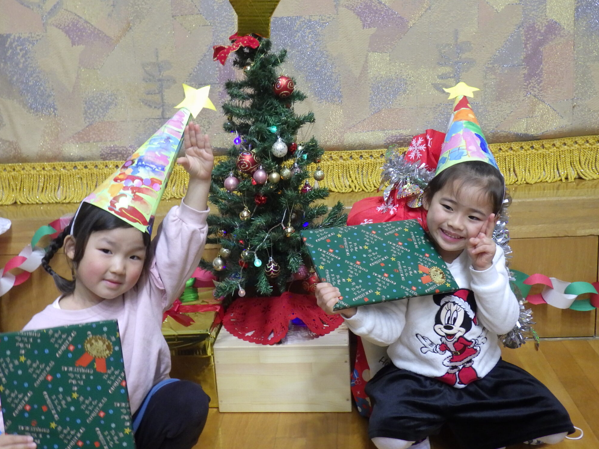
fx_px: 623
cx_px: 286
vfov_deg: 39.5
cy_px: 186
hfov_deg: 51.3
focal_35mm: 36
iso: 320
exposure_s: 1/45
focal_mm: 5
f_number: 3.5
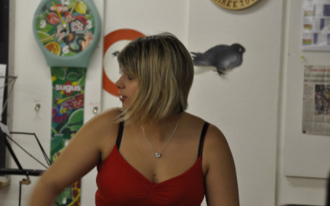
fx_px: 1679
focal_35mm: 187
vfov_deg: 7.0
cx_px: 151
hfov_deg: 11.2
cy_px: 106
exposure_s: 1/30
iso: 720
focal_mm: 105
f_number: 5.6
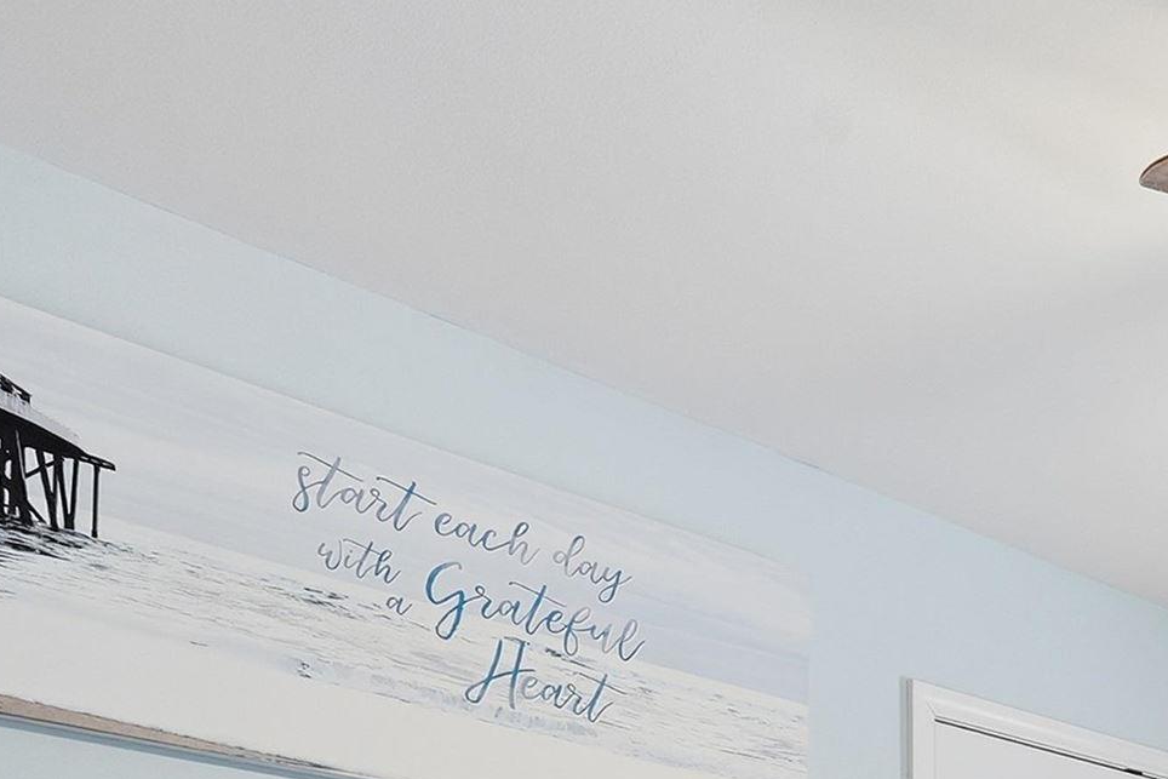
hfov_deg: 29.2
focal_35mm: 51
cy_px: 1136
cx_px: 1614
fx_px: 1655
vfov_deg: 22.3
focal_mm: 16
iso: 250
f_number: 9
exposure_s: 1/10
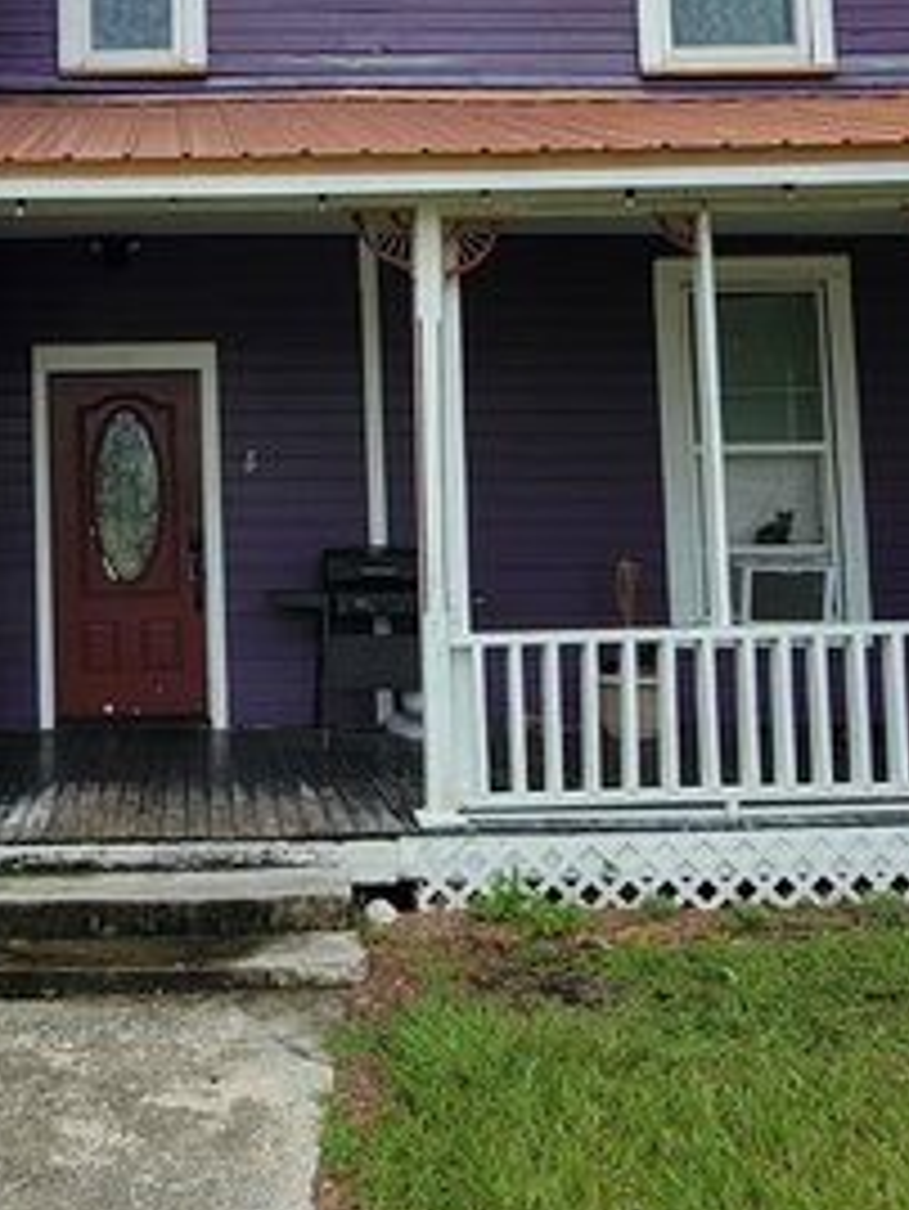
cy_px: 430
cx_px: 176
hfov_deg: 41.1
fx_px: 1155
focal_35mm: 33
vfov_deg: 54.5
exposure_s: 1/740
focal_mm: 2.2
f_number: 2.2
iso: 50
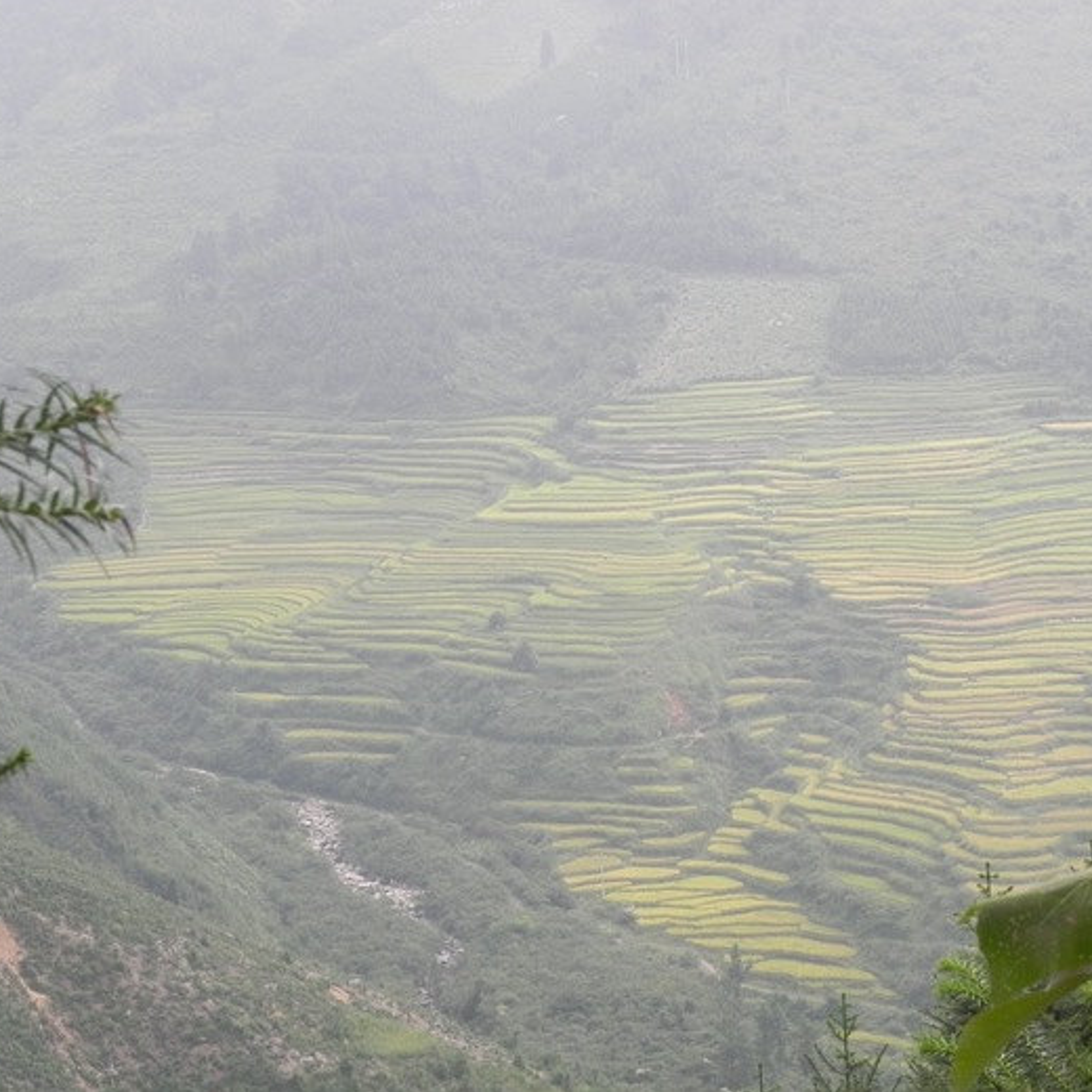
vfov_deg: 15.4
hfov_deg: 15.4
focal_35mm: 113
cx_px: 670
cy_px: 547
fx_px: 4033
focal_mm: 16.9
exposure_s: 1/125
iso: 209
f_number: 7.1
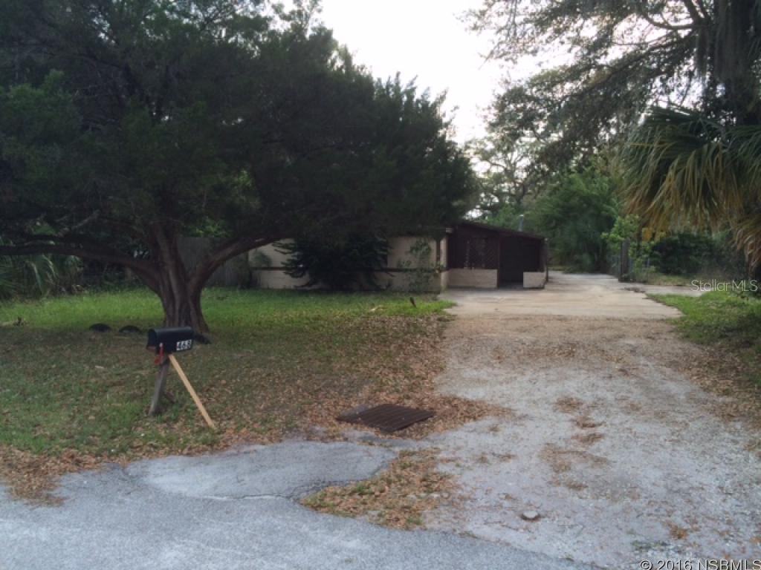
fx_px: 638
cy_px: 285
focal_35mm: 29
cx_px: 380
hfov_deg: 61.7
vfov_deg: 48.2
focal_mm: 4.15
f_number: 2.2
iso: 32
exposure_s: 1/441
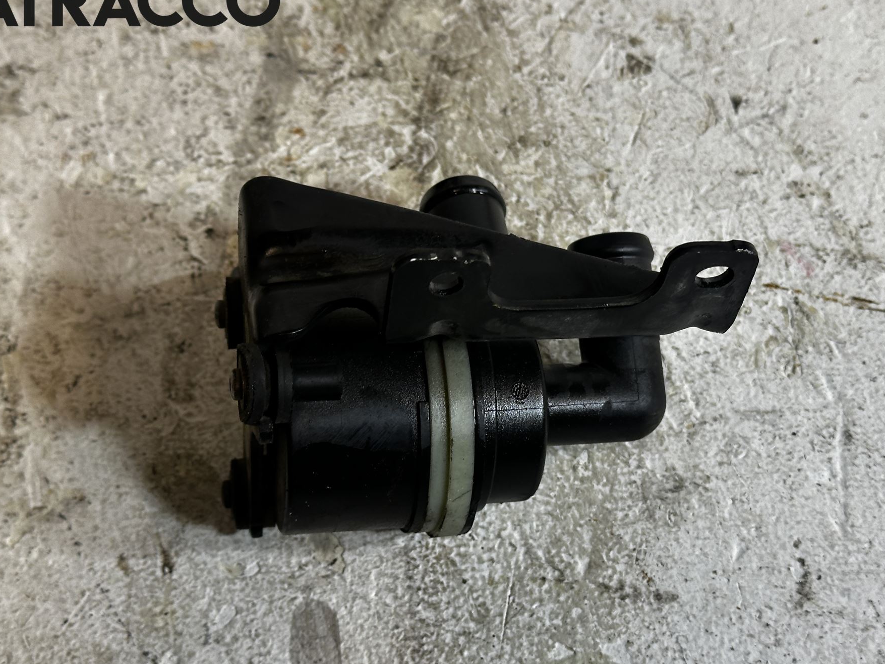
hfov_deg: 34.3
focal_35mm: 56
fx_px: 1432
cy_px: 359
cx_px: 487
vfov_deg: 26.1
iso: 64
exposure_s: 1/100
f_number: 1.78
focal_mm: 6.86
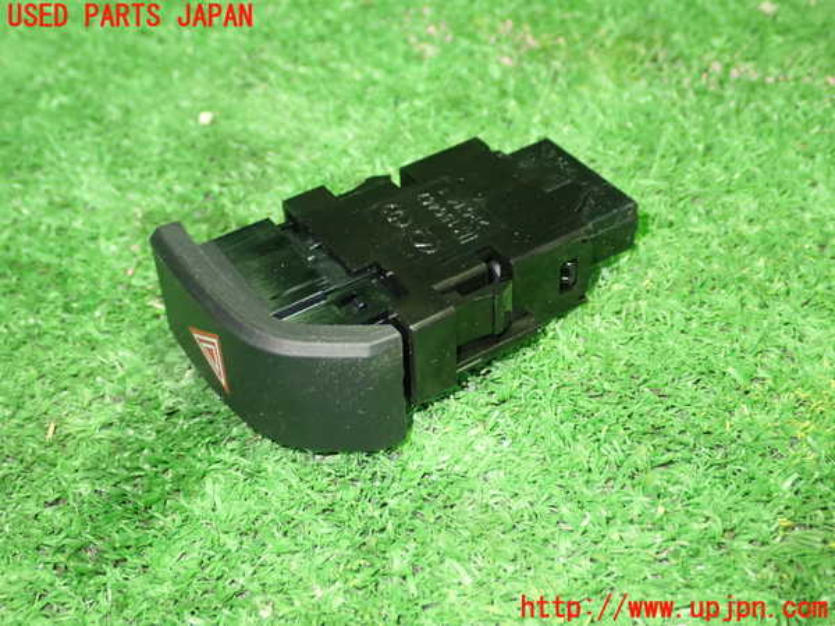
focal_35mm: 50
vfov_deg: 29.1
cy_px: 313
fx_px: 1206
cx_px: 418
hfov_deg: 38.2
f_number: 3.2
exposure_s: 1/20
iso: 800
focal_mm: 9.01
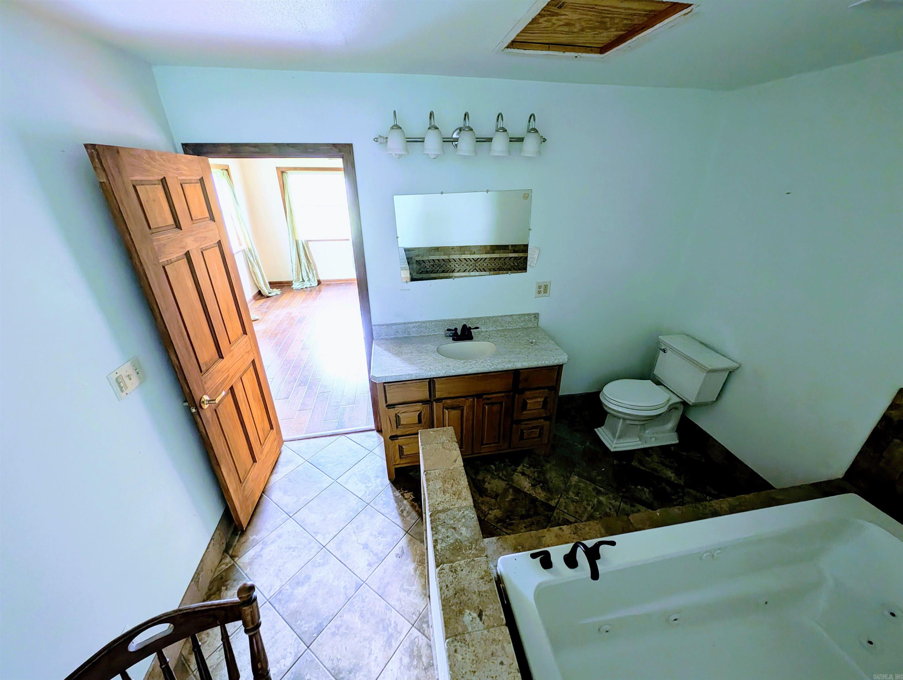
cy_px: 340
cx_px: 452
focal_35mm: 12
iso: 267
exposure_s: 1/25
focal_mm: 2.23
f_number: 1.95
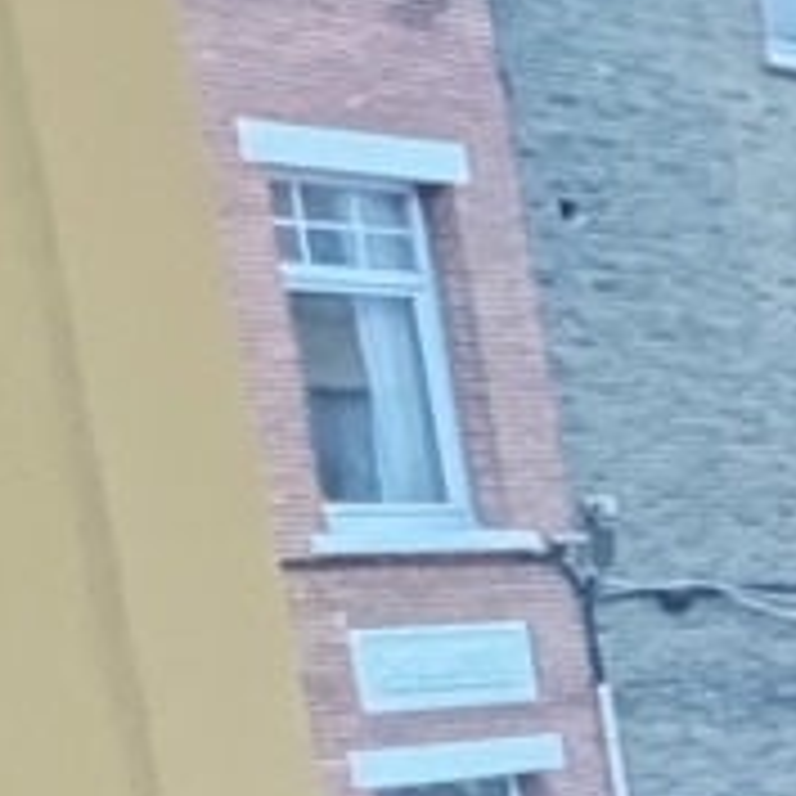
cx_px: 3332
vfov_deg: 15.0
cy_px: 953
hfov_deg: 7.8
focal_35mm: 112
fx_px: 2914
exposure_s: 1/50
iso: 1250
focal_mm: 2.22
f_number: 2.2
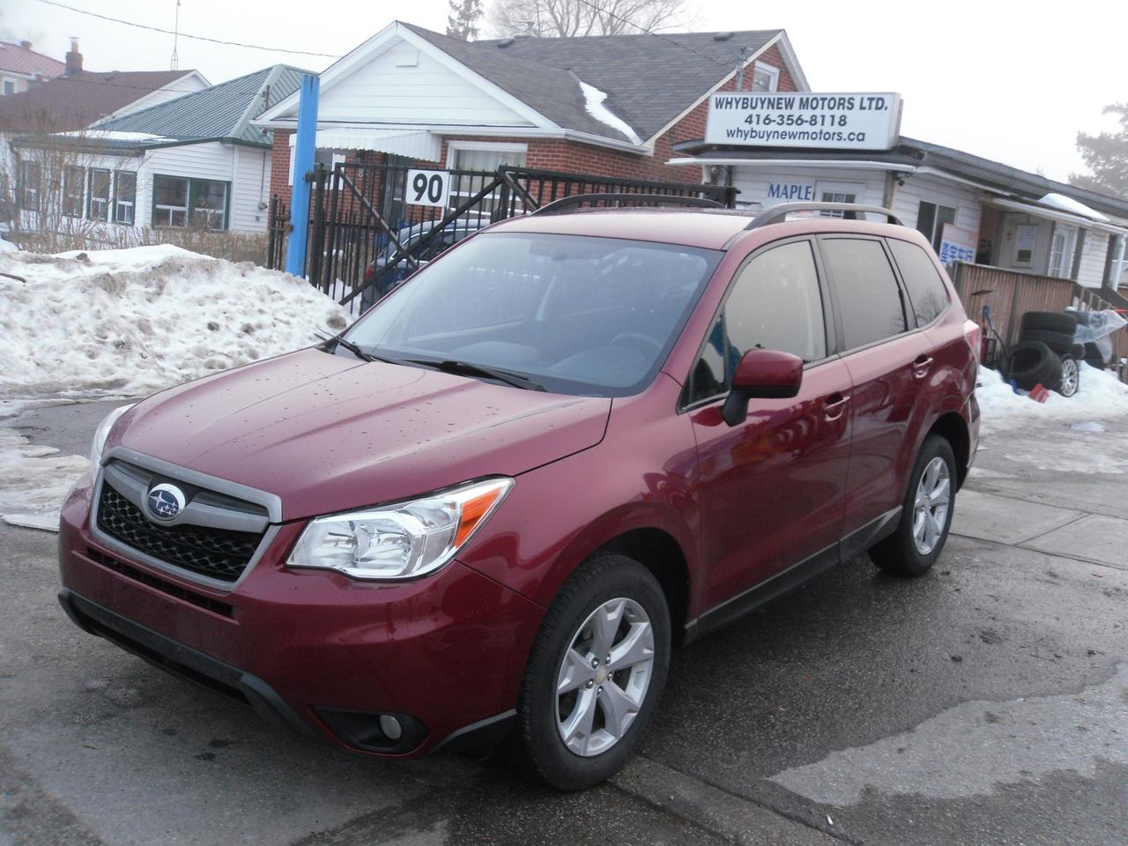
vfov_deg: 40.7
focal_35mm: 35
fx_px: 1141
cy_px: 423
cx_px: 564
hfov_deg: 52.6
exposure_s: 1/45
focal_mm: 6.3
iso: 100
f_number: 3.5
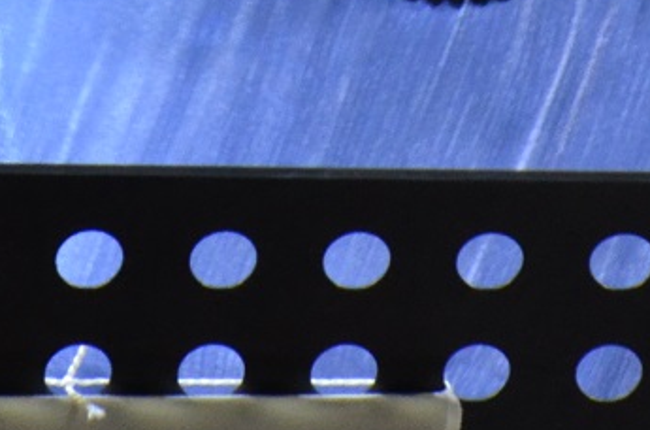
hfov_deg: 1.7
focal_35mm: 1219
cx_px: 309
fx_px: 21949
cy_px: -198
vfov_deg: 1.1
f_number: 5.6
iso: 1600
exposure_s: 1/30
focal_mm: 140
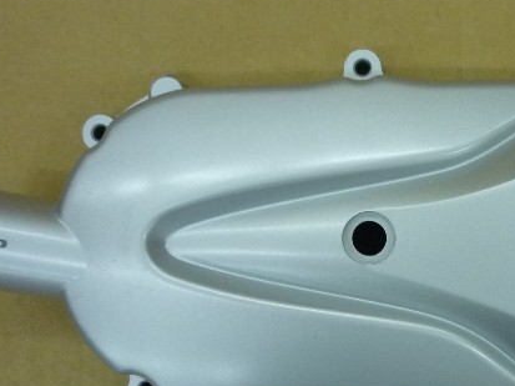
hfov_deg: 29.7
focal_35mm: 64
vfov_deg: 22.9
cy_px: 236
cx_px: 399
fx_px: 951
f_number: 2.8
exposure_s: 1/30
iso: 250
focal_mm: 5.5
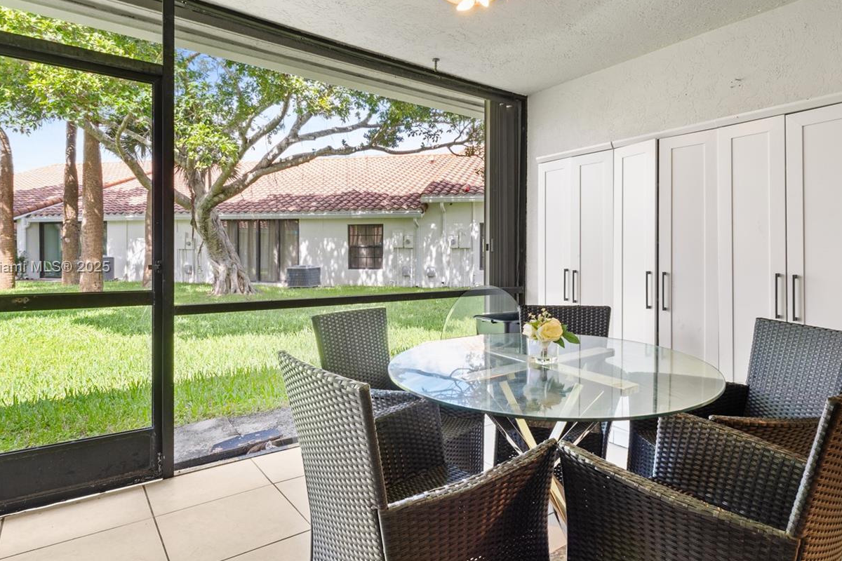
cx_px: 447
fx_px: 468
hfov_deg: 83.9
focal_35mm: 20
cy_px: 268
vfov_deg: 61.9
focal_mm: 10
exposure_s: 1.6
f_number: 9
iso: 100
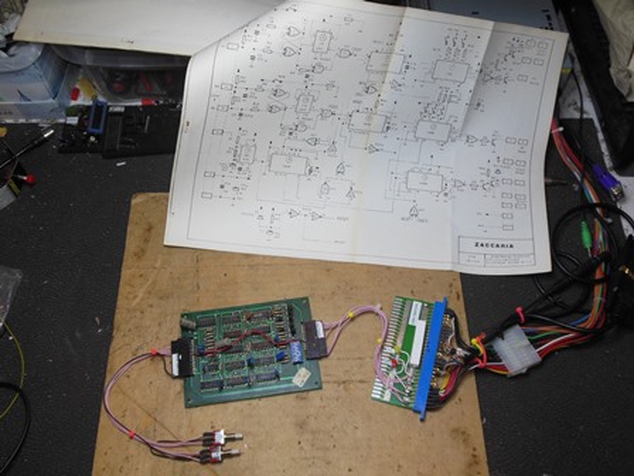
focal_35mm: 33
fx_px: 604
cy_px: 238
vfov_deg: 42.9
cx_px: 317
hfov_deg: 55.4
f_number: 3.5
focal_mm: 6
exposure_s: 1/30
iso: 125
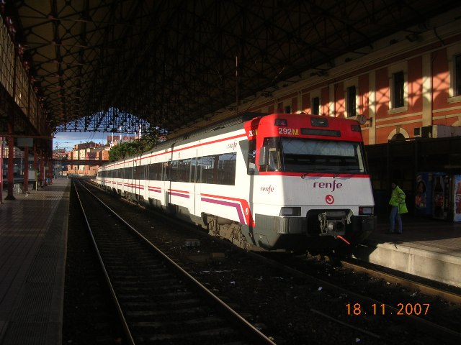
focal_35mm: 35
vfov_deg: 40.7
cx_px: 230
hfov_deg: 52.6
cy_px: 172
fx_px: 466
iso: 50
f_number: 2.8
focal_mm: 5.8
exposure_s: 1/274
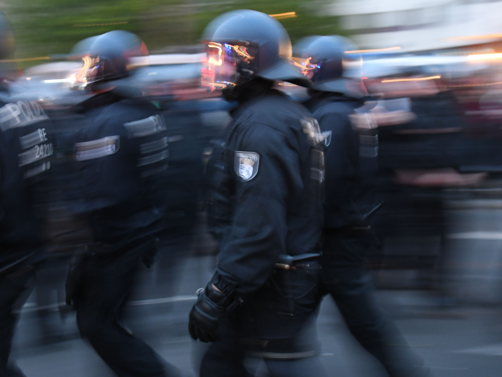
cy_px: 181
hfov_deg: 45.8
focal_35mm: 41
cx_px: 248
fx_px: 595
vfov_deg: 35.1
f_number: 2.8
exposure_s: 1/6
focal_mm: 20
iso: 1600
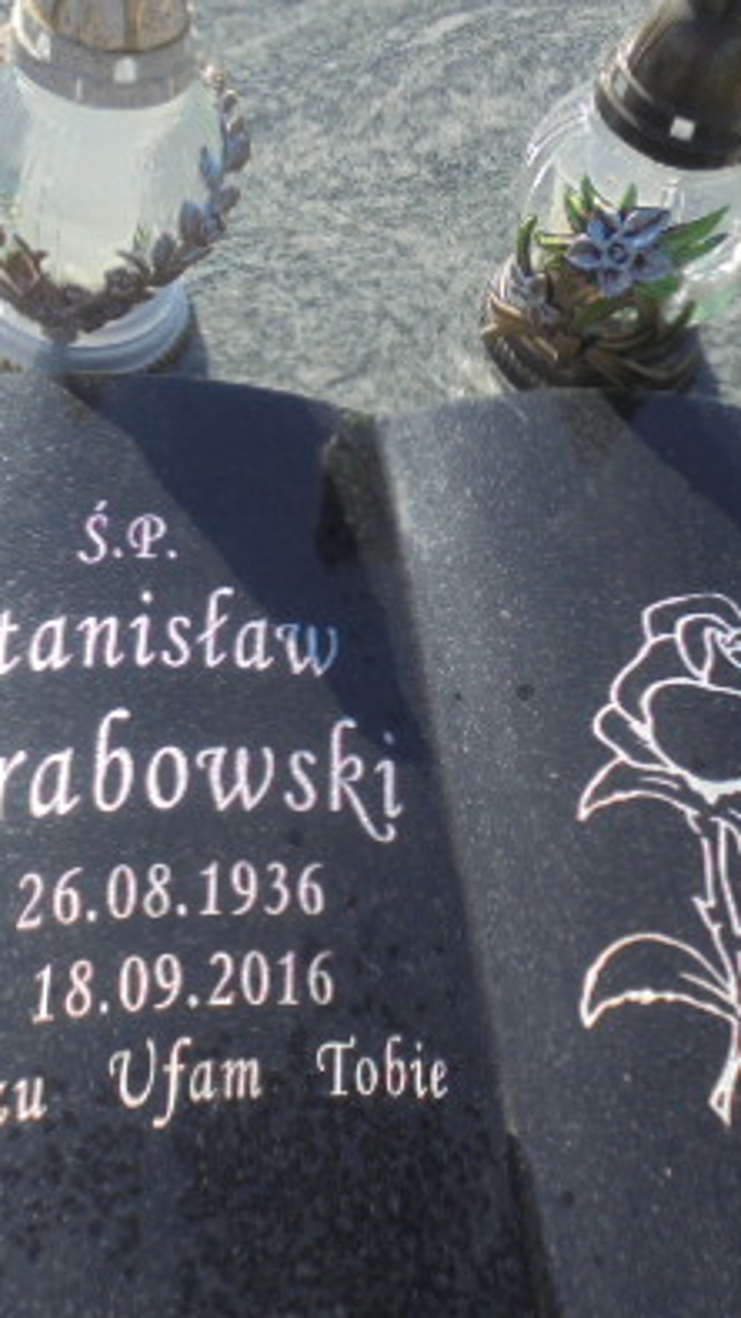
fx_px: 2342
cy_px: 657
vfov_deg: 31.4
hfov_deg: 17.9
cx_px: 517
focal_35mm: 67
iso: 100
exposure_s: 1/500
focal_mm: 6.9
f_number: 4.2
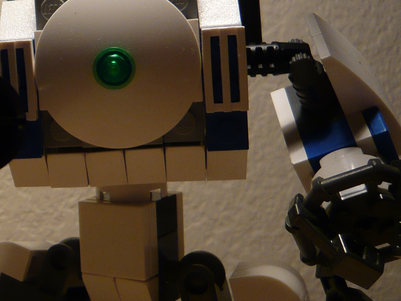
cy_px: 92
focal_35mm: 74
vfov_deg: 19.8
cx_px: -33
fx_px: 857
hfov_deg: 24.7
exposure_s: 1/30
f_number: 2.8
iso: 100
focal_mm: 4.6
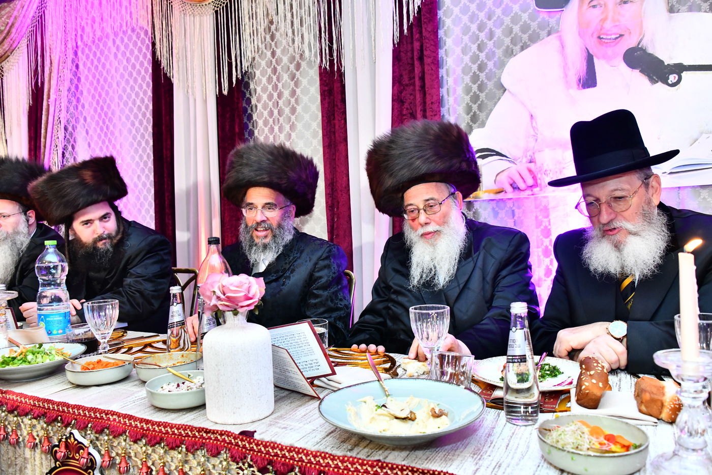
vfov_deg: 46.4
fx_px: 554
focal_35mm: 28
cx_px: 356
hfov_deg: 65.5
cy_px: 238
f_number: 5.6
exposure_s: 1/160
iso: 4000
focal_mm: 28
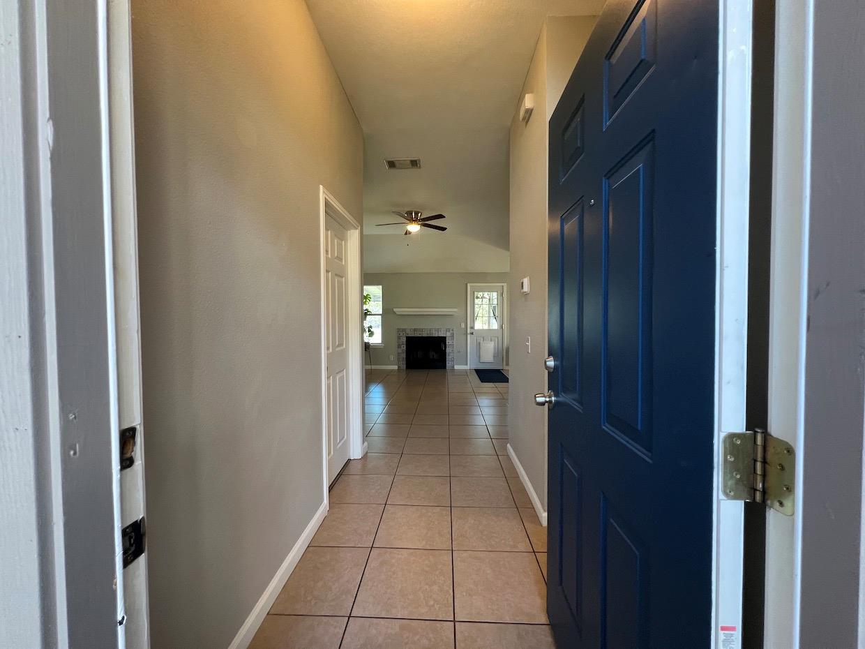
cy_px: 324
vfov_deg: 89.9
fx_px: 325
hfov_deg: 106.2
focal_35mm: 13
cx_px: 432
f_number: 1.8
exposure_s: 1/99
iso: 200
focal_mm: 1.57
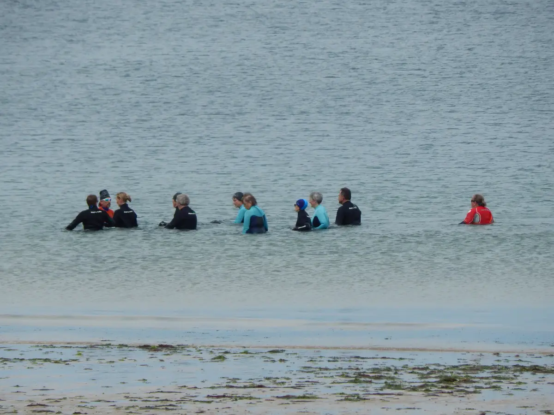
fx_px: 8722
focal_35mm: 545
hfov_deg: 3.6
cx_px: 277
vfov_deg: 2.7
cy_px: 208
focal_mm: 97.9
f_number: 5.8
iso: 125
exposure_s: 1/800
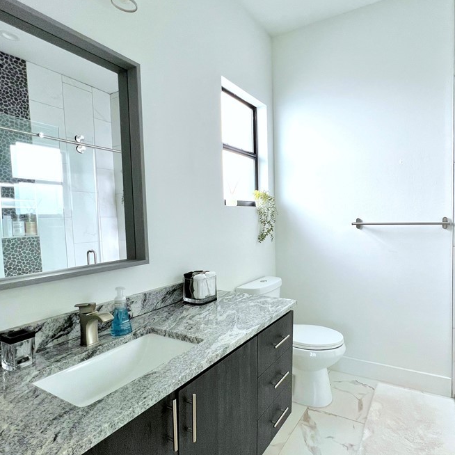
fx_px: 268
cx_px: 287
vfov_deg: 80.7
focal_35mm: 18
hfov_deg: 79.1
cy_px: 232
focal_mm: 1.57
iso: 80
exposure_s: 1/120
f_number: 1.8
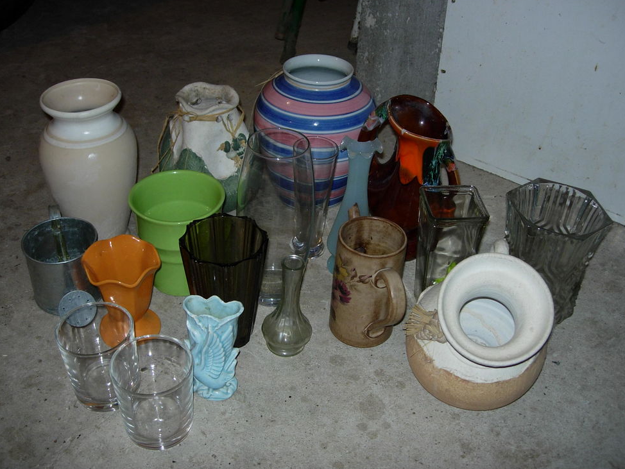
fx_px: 704
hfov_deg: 47.9
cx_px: 309
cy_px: 236
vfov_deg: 36.8
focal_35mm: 39
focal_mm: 7.8
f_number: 2.8
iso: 79
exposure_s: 1/64
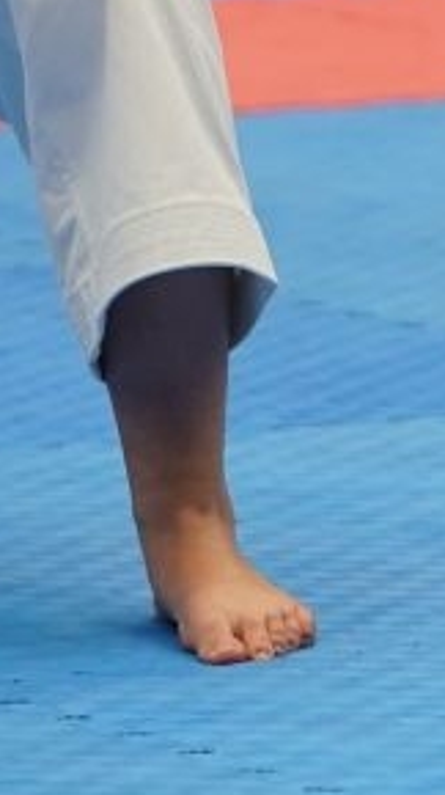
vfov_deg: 3.6
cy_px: -539
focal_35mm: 601
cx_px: 1409
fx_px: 12641
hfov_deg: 2.0
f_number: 2.8
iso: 1000
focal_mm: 92
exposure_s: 1/500
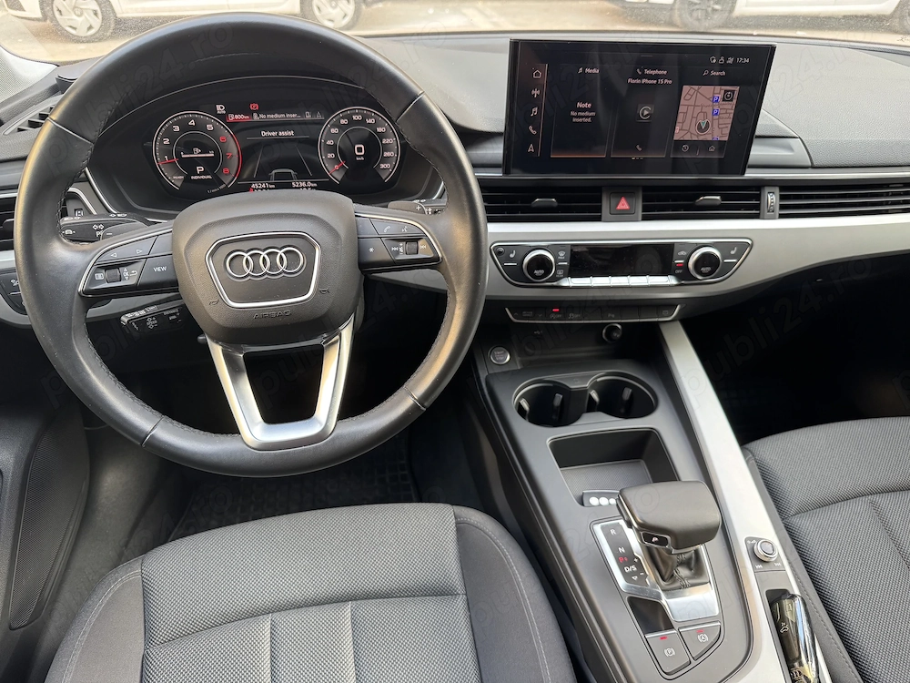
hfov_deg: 71.6
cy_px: 342
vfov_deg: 56.8
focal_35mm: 24
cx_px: 455
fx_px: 631
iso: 250
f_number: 1.78
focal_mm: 6.76
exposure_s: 1/60
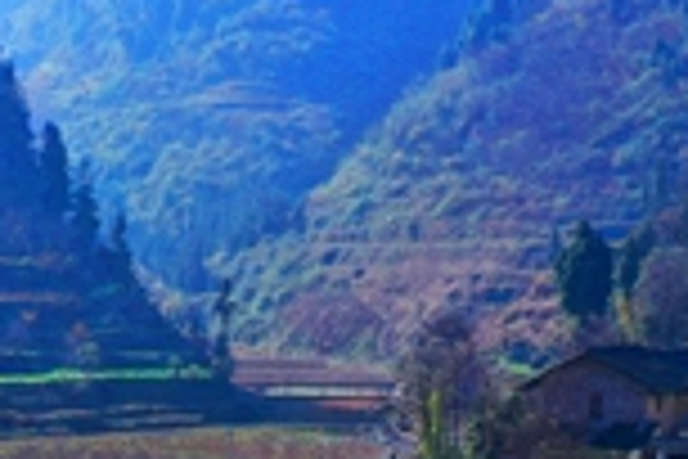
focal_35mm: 117
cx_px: 171
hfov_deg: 17.4
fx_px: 2236
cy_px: 776
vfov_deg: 11.1
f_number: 5.6
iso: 100
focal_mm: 10.26
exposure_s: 1/500
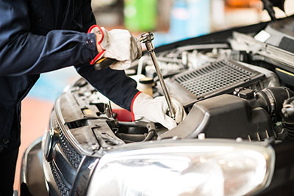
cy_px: 98
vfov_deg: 16.1
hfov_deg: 23.9
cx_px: 147
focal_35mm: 85
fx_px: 694
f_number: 1.8
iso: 1100
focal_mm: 85
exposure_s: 1/200
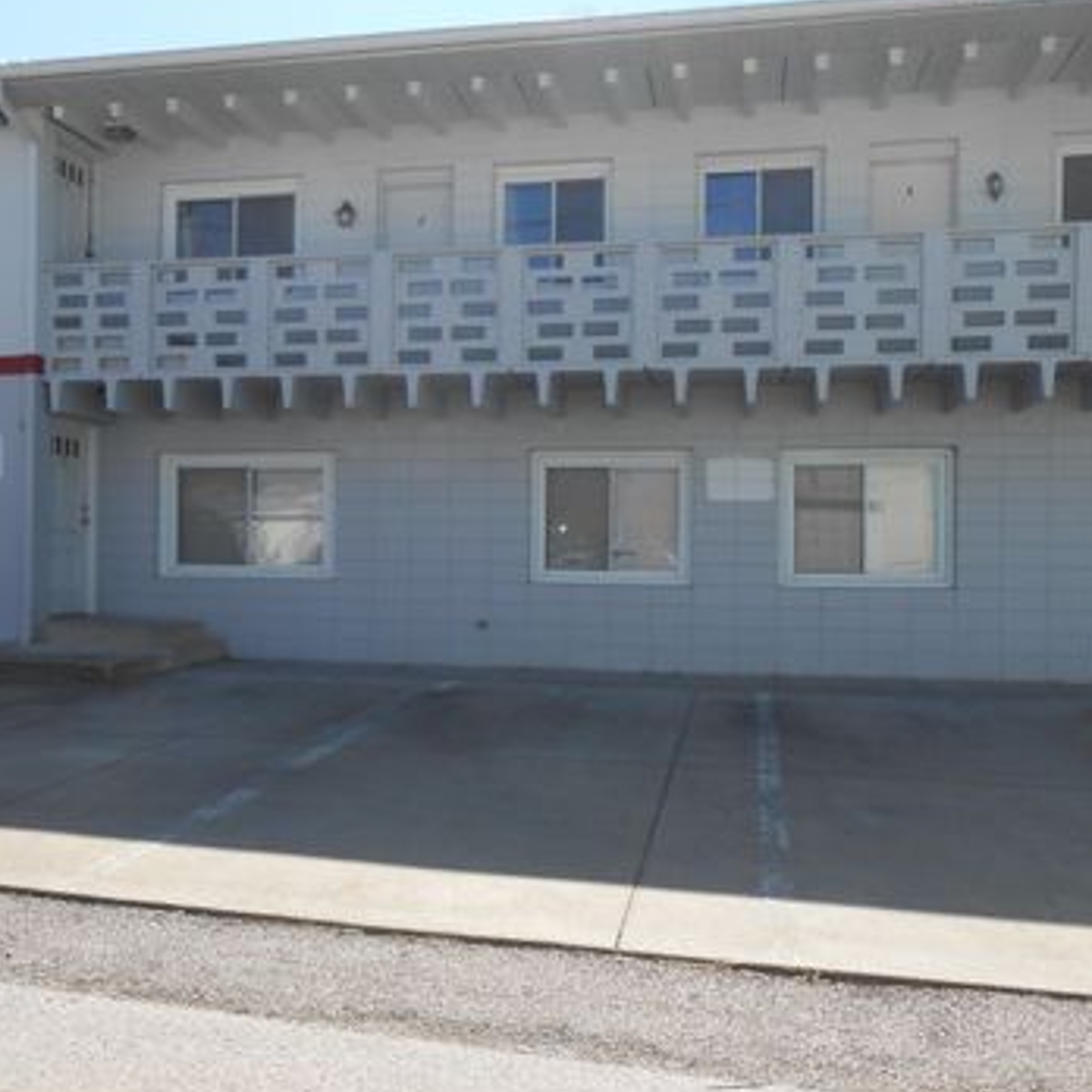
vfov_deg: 49.7
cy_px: 544
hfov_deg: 49.6
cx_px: 474
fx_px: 1178
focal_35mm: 33
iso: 80
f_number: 3.5
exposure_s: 1/640
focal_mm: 4.6
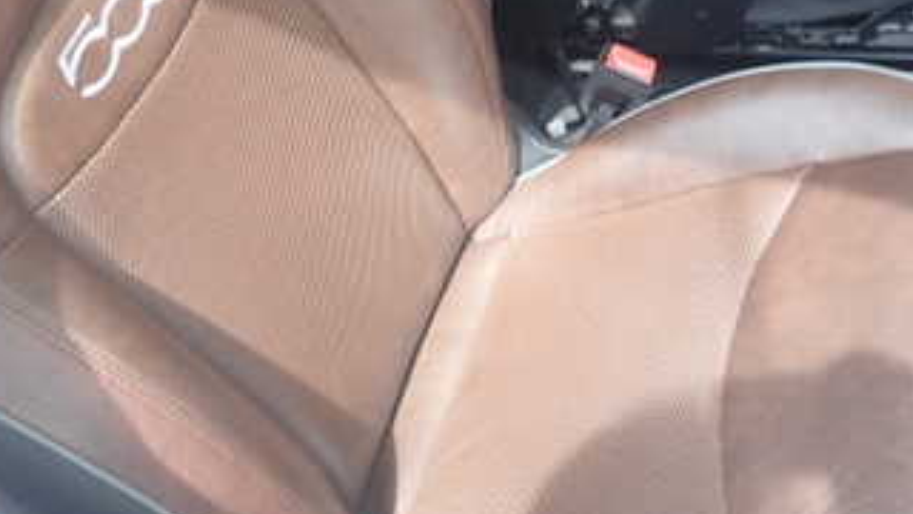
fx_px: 1235
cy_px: 171
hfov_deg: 40.5
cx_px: 496
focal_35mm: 51
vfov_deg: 23.4
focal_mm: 4.5
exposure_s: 1/30
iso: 200
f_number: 2
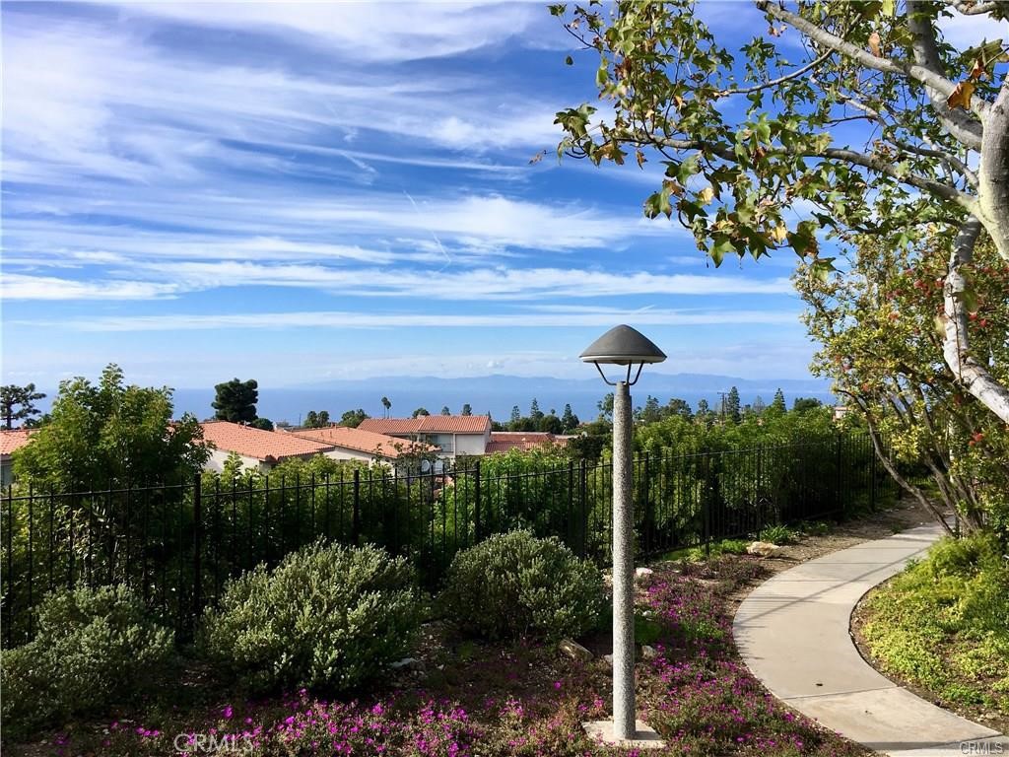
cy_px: 378
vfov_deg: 48.2
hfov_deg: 61.7
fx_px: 845
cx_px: 504
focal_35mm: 29
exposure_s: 1/1425
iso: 25
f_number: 2.2
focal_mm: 4.15
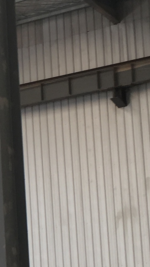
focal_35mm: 150
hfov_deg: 7.7
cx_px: -179
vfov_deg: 14.3
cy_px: 210
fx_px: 1060
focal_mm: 4.15
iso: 25
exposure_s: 1/50
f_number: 2.2
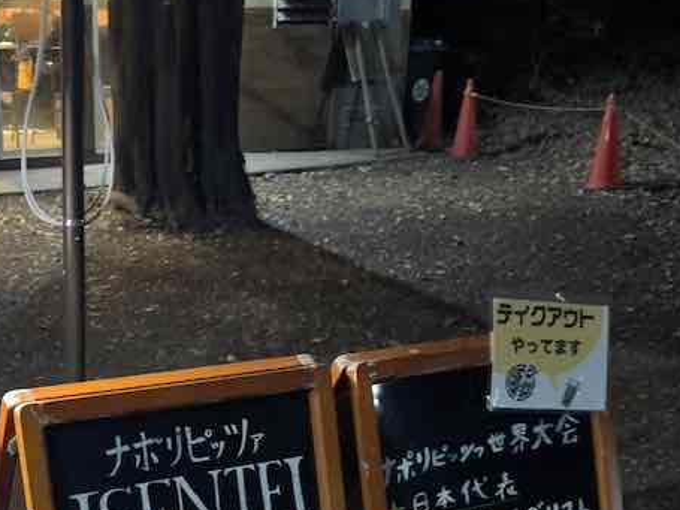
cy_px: 555
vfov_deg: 25.2
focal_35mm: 54
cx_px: 146
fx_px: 1061
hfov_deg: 34.6
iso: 2000
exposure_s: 1/17
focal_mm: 6.76
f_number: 1.78
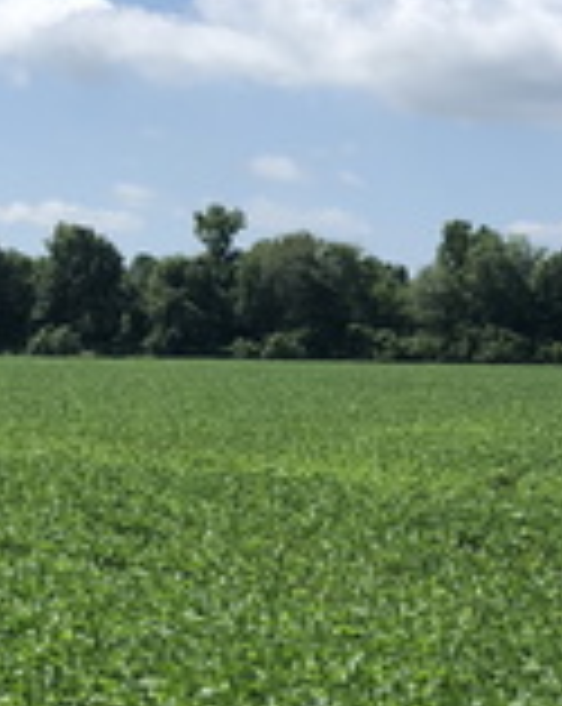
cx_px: 85
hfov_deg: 16.3
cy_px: 290
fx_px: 1939
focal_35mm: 93
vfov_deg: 20.6
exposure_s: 1/2825
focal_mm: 4
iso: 20
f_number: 1.8
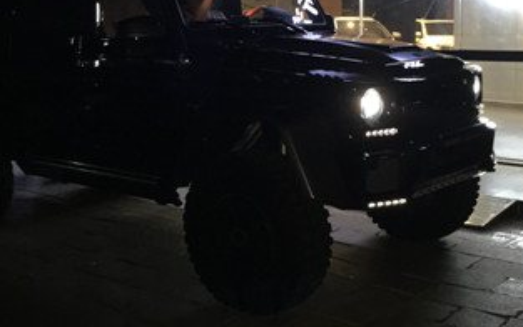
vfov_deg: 23.8
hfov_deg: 37.5
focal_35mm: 54
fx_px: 770
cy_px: 83
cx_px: 286
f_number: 2.2
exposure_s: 1/16
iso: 200
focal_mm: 4.15
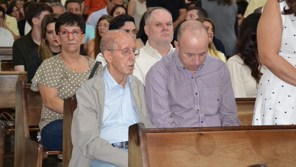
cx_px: 147
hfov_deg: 19.3
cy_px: 84
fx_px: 871
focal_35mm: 111
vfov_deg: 10.9
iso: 3200
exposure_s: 1/60
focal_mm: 70
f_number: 5
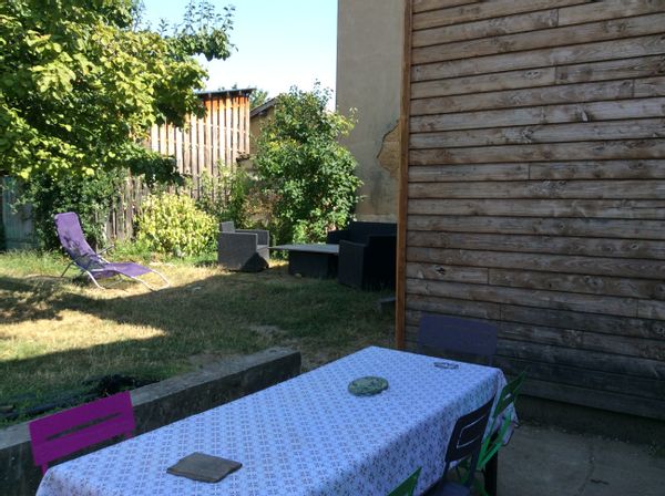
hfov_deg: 56.9
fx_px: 614
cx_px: 332
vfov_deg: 44.0
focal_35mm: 32
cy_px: 248
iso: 32
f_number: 2.4
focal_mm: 3.3
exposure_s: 1/443
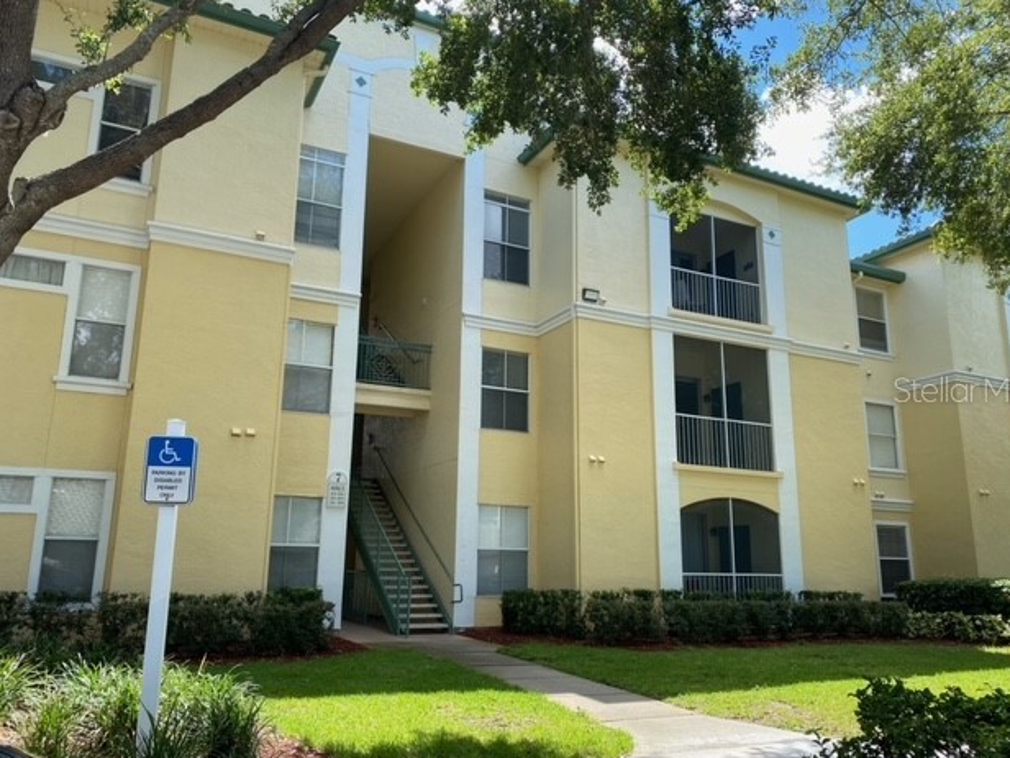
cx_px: 523
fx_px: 788
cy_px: 389
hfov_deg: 65.3
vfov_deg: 51.3
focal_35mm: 27
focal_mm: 4.25
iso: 32
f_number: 1.8
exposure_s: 1/666
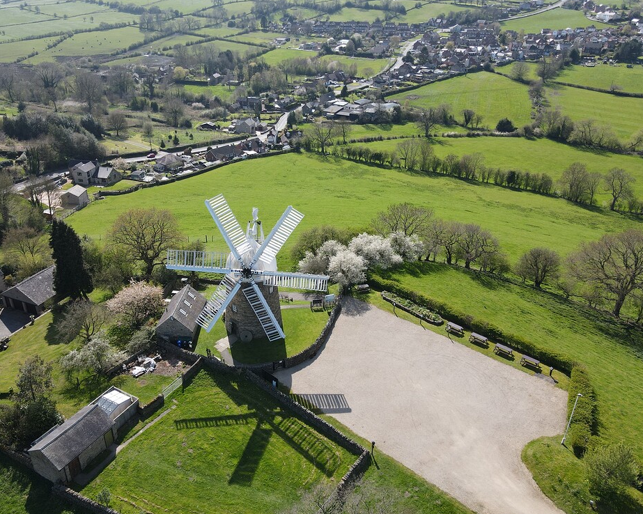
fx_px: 495
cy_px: 257
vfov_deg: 54.9
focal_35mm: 26
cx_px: 288
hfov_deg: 65.9
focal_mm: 4.5
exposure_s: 1/350
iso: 100
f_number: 2.8
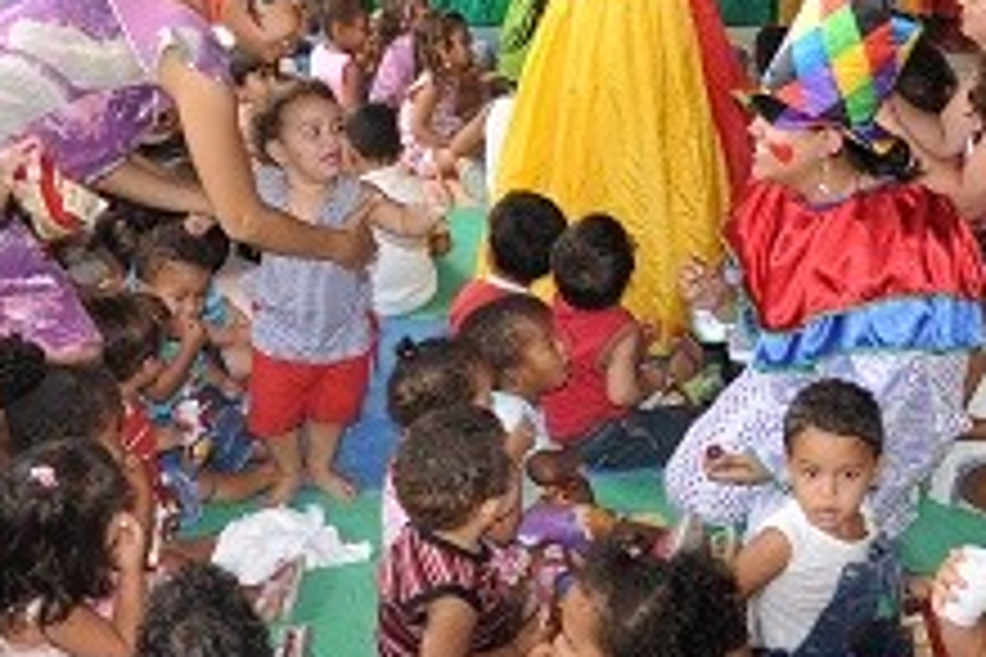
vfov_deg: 22.2
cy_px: 20
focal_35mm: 59
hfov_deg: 33.5
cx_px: 698
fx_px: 1616
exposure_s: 1/200
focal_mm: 18
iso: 250
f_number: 3.5
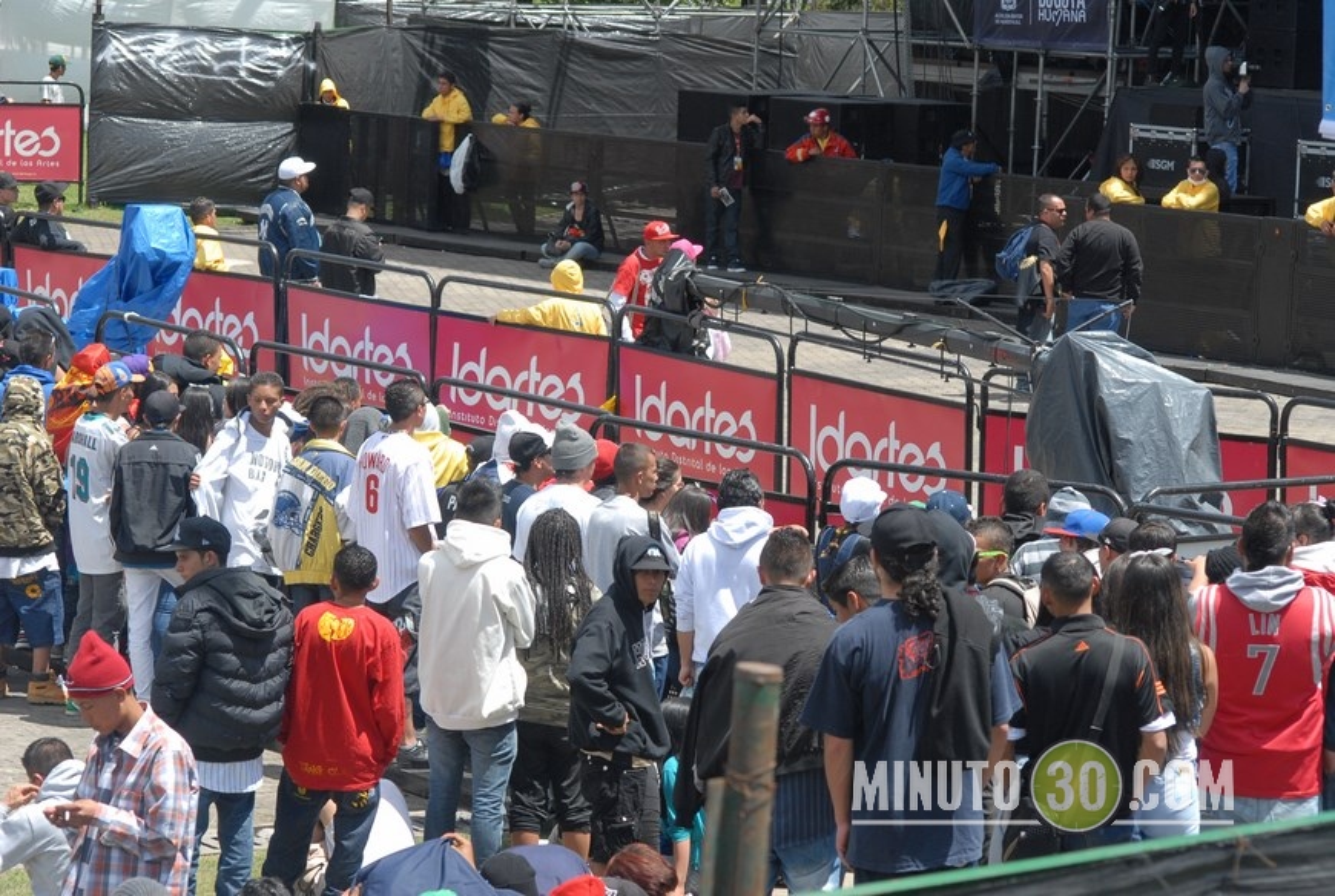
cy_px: 448
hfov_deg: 14.4
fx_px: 5295
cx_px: 668
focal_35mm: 142
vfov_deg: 9.7
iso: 360
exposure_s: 1/400
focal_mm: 95
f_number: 9
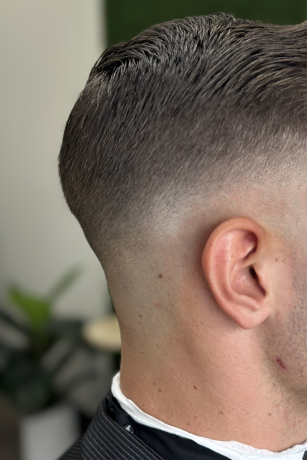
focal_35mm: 72
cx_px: 222
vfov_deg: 27.9
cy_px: 155
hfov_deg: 18.8
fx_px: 921
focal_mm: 6.86
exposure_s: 1/199
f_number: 1.78
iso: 80
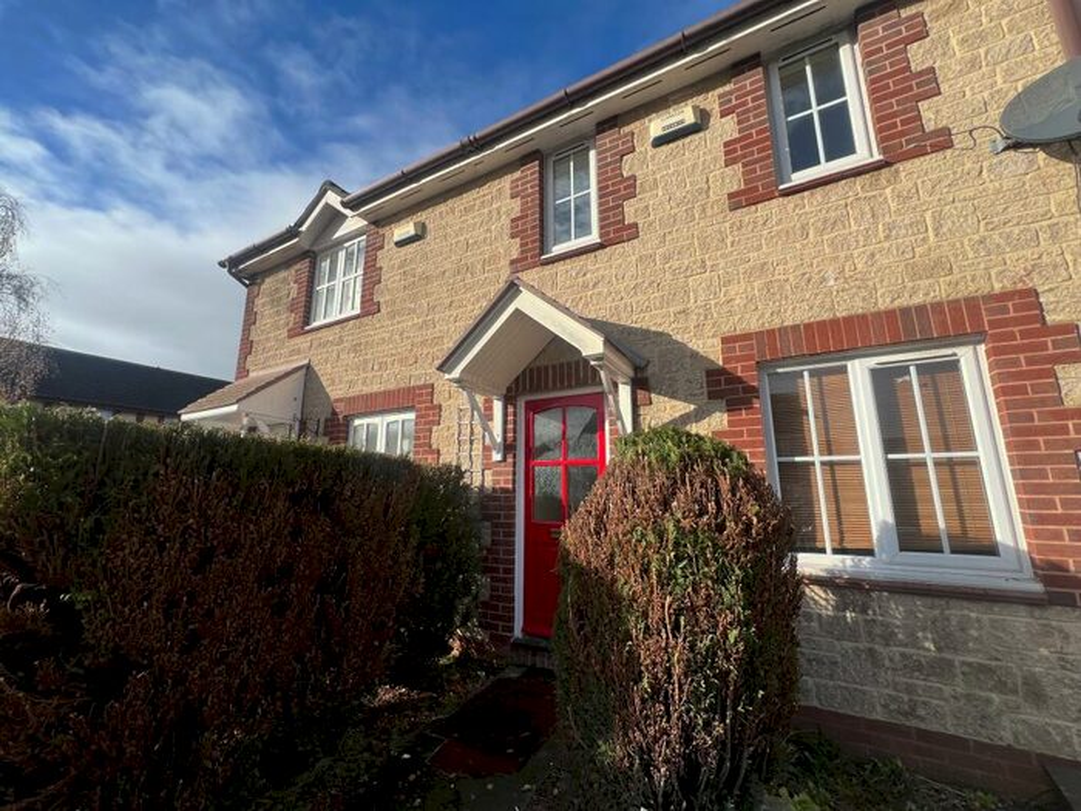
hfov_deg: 106.2
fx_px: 406
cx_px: 540
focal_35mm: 13
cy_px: 406
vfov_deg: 89.9
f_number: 1.8
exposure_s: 1/1263
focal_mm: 1.57
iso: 32
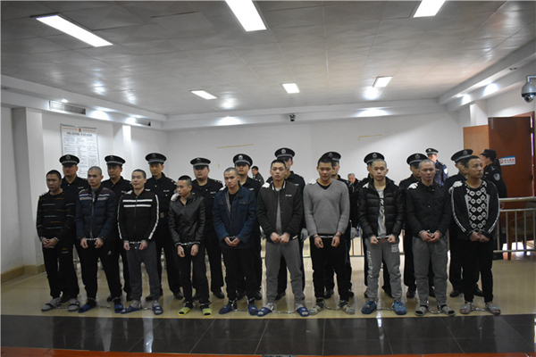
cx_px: 268
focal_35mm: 30
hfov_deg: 61.9
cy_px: 178
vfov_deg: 43.6
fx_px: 447
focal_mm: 20
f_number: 3.8
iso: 3200
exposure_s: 1/60
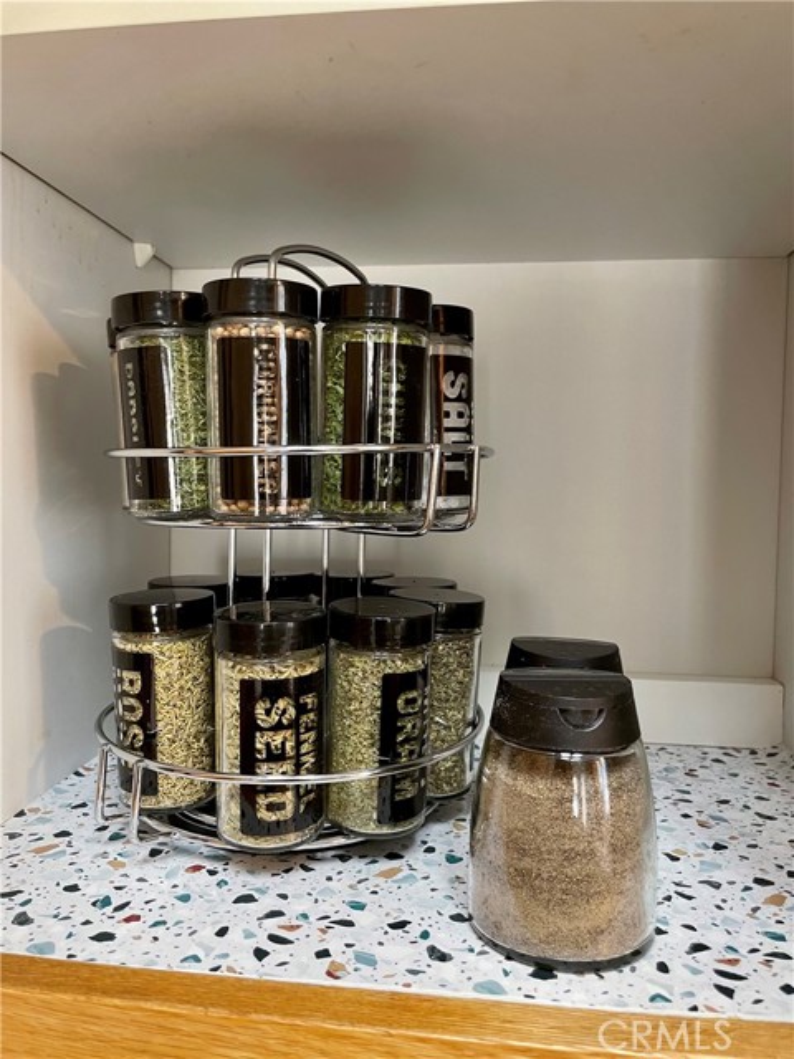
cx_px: 397
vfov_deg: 67.3
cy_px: 530
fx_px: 795
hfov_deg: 53.1
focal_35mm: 26
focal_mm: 4.2
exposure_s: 1/60
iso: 250
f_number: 1.6
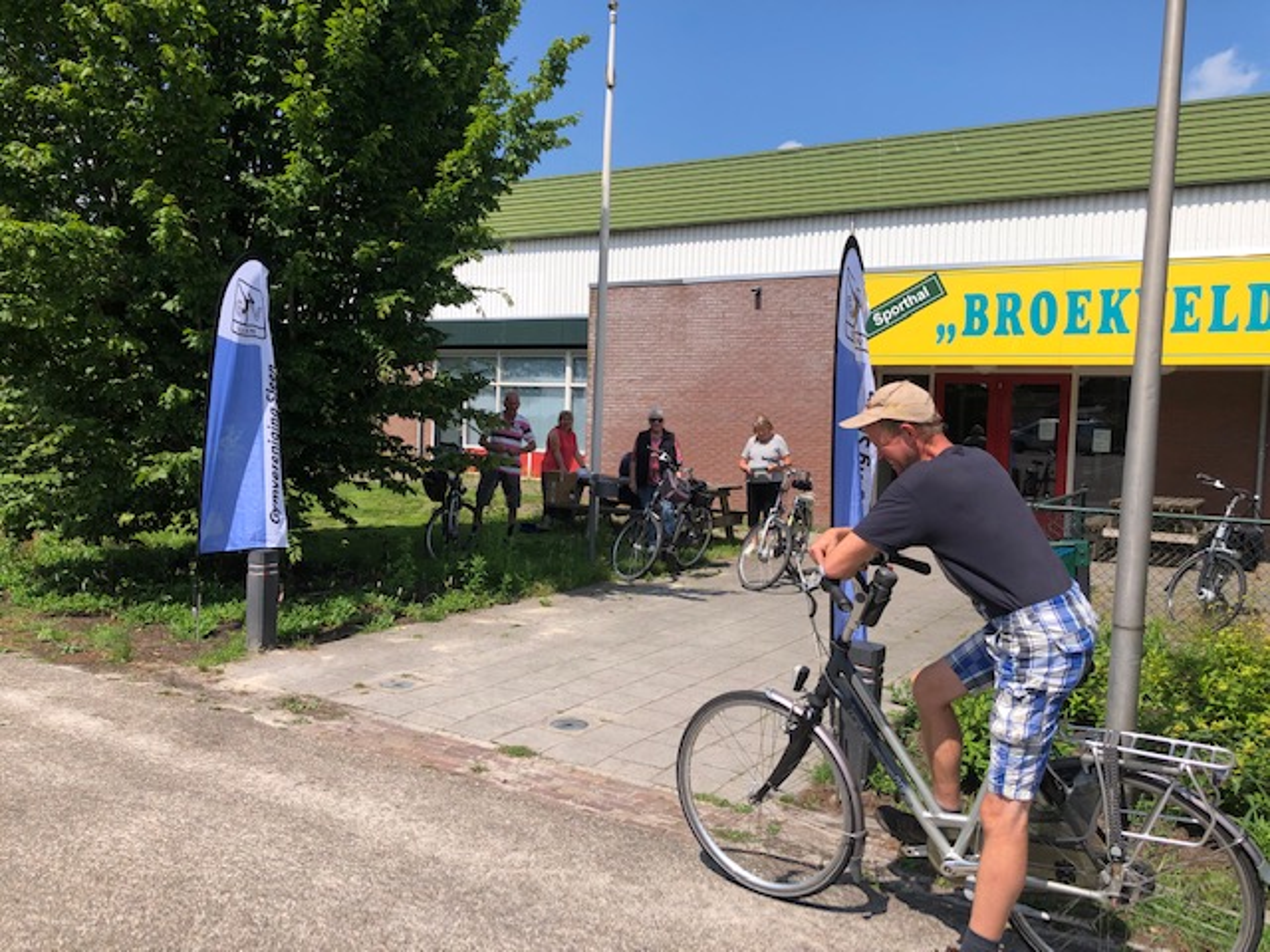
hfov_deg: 63.4
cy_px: 476
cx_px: 635
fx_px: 1027
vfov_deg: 49.7
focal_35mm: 28
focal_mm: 4
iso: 20
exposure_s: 1/1919
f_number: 1.8
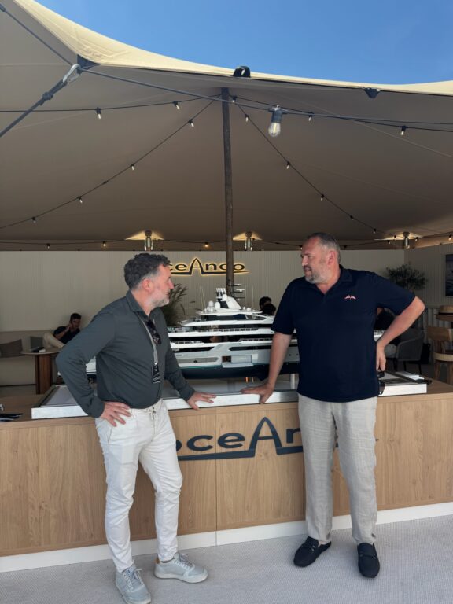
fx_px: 419
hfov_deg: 56.8
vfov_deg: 71.6
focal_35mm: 24
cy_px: 302
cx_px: 226
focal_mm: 6.76
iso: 80
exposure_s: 1/1076
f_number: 1.78
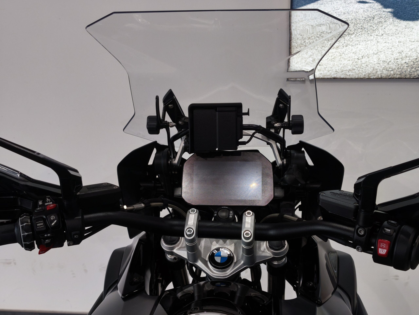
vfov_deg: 31.5
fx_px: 557
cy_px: 158
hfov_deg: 41.2
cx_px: 210
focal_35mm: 46
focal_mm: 6.57
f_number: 1.6
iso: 100
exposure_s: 1/100
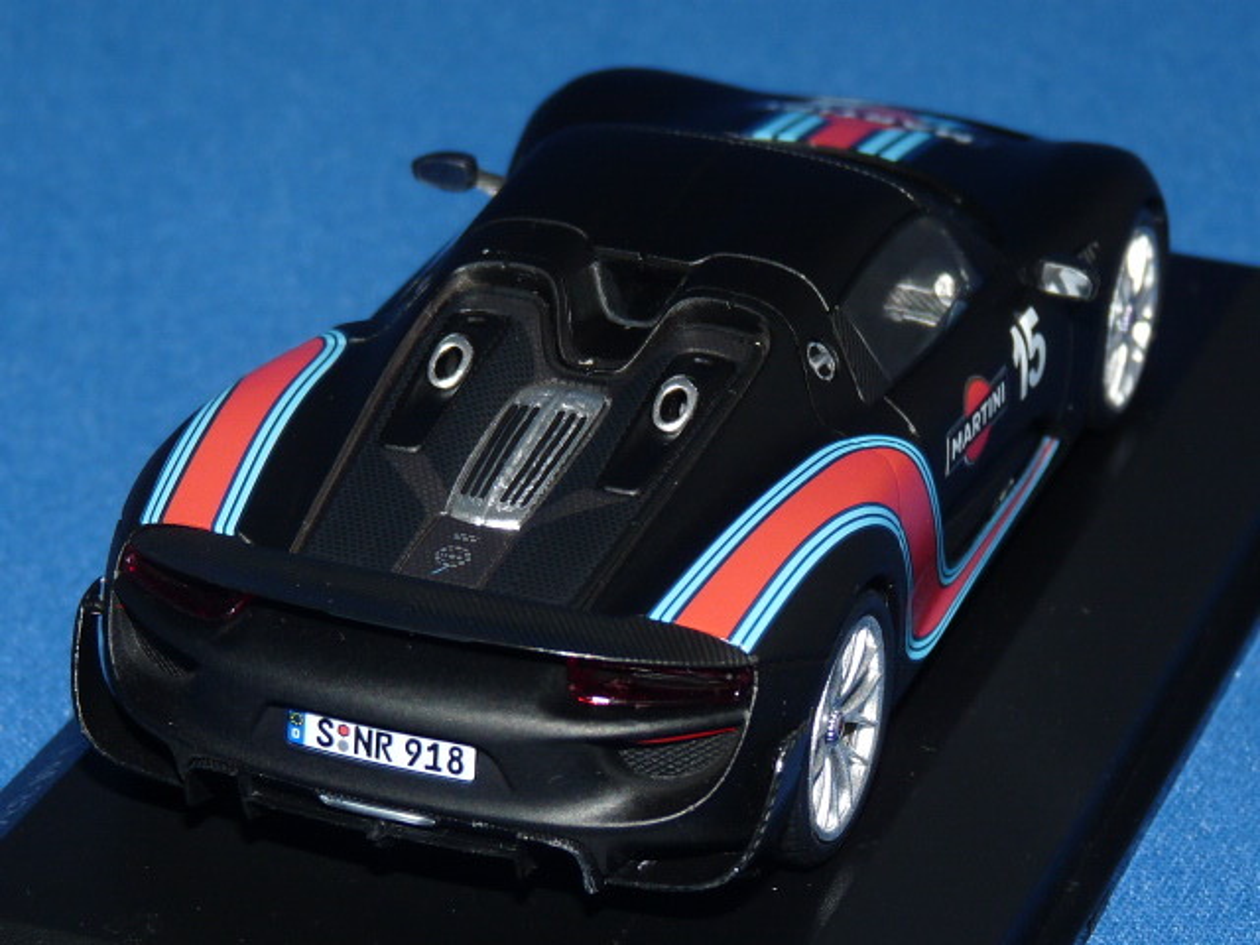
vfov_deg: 10.7
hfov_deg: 14.3
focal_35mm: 138
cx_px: 630
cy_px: 472
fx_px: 5023
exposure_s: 1/125
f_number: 3.4
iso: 100
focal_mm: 13.8
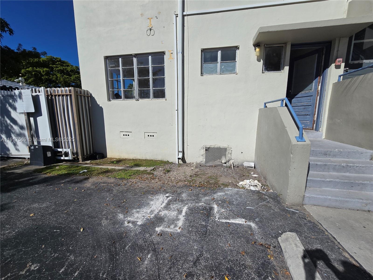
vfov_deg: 89.9
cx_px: 186
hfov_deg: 106.2
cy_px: 140
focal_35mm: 13
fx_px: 140
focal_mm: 2.2
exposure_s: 1/5883
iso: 50
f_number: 2.2
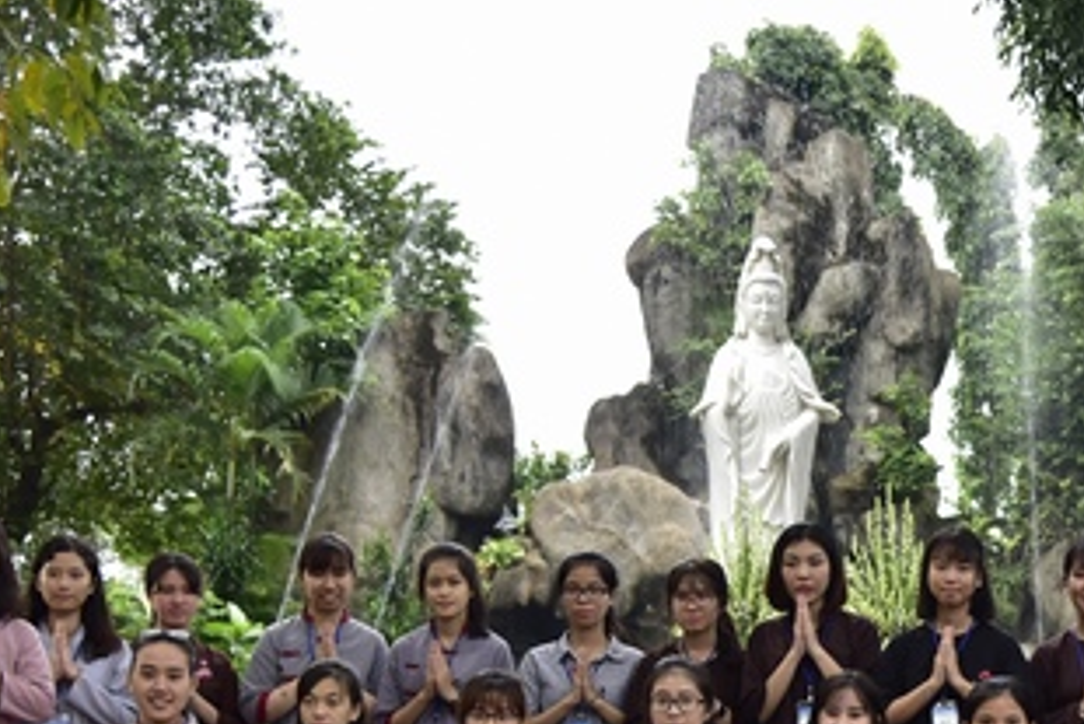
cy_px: 696
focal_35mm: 65
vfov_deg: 20.4
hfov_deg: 30.4
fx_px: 1958
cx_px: 822
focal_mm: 31
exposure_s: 1/80
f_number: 4
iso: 400
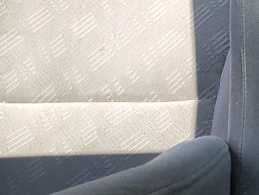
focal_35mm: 108
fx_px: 808
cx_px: 342
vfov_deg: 13.1
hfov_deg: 17.1
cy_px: -84
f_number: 1.5
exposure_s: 1/217
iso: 50
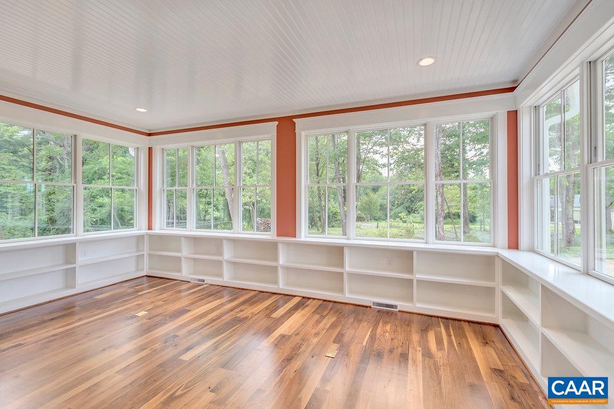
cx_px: 307
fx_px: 256
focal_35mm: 15
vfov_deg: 77.3
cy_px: 204
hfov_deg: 100.4
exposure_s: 1/20
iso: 400
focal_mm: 10
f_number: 9
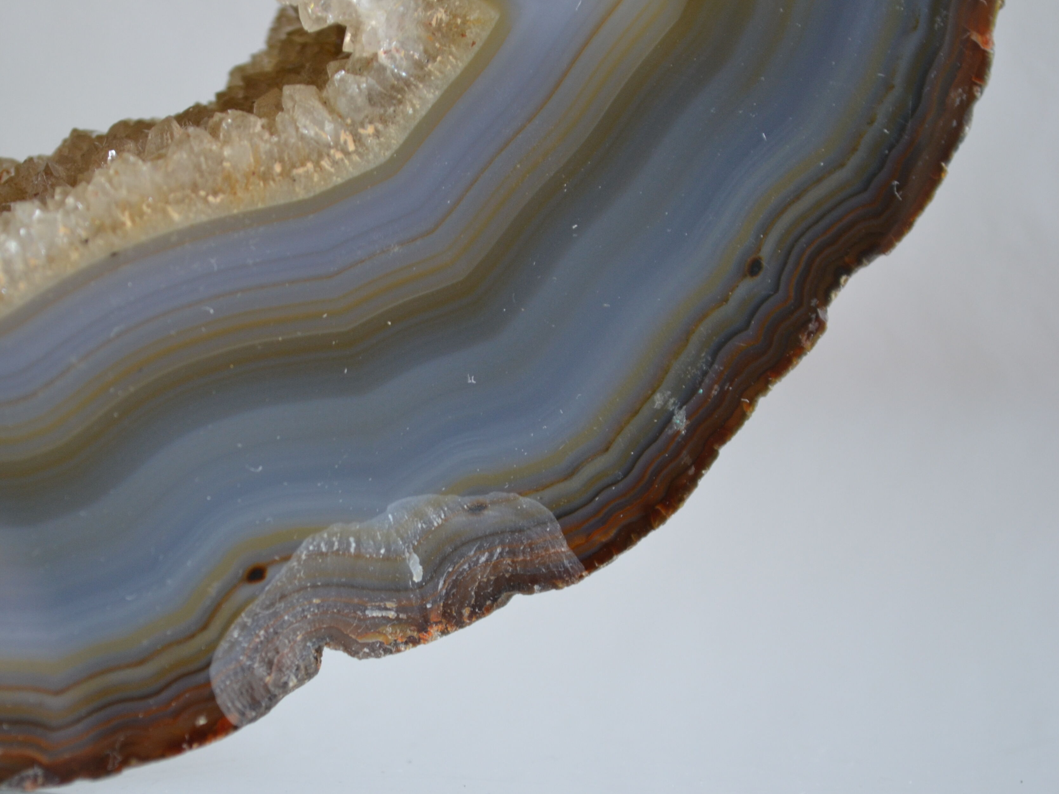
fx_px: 3355
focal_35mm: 110
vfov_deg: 13.5
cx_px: 366
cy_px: 480
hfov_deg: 17.9
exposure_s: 1/40
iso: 400
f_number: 5.6
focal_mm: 55
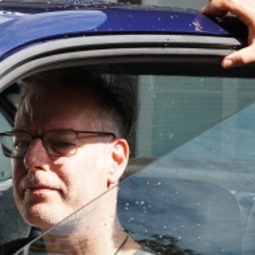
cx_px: 43
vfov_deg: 10.4
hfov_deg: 10.4
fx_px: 1400
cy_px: 152
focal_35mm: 168
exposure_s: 1/100
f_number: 8
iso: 125
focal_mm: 50
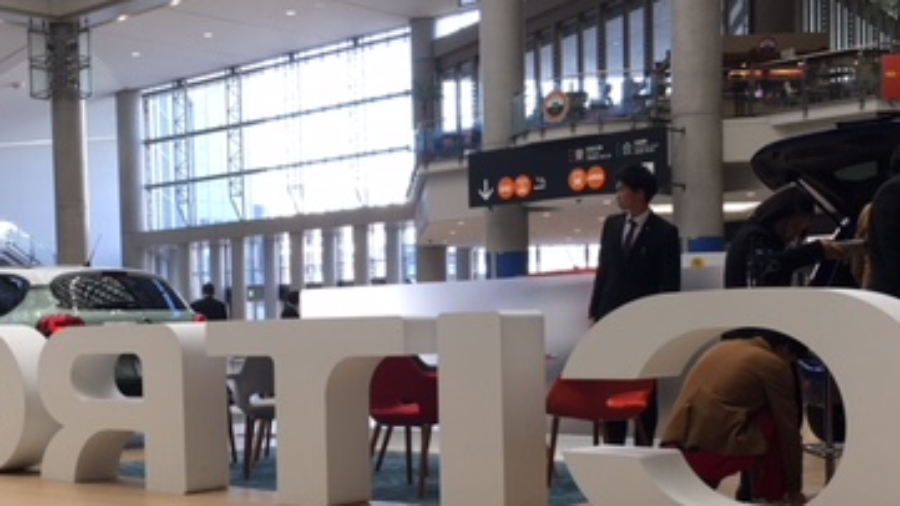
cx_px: 406
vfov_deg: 21.2
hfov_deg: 37.2
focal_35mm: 56
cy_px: 391
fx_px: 1336
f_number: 2.2
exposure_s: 1/50
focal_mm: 4.15
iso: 32
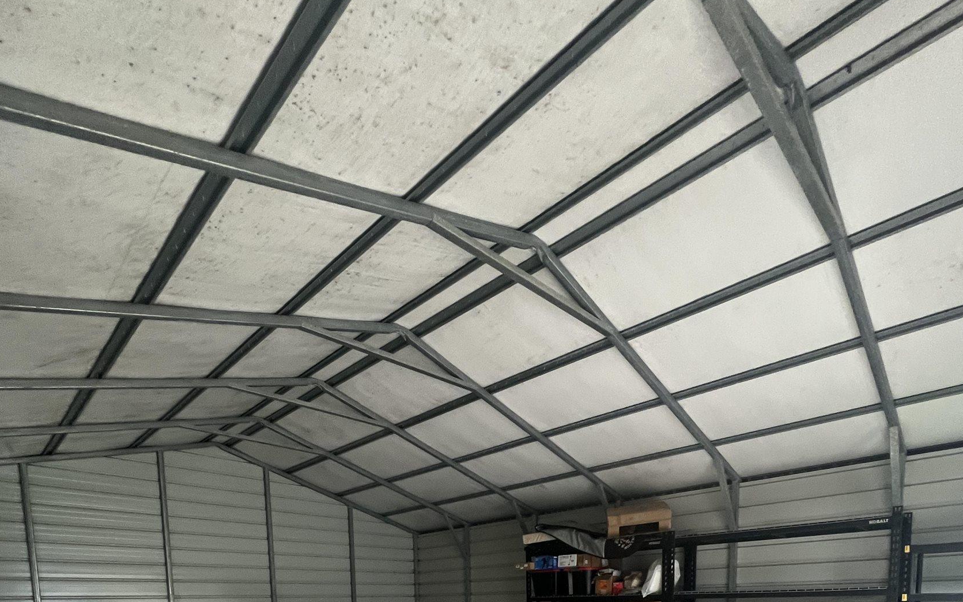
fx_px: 499
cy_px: 657
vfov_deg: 46.5
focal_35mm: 19
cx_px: 486
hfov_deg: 88.0
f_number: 1.8
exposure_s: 1/88
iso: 250
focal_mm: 1.57
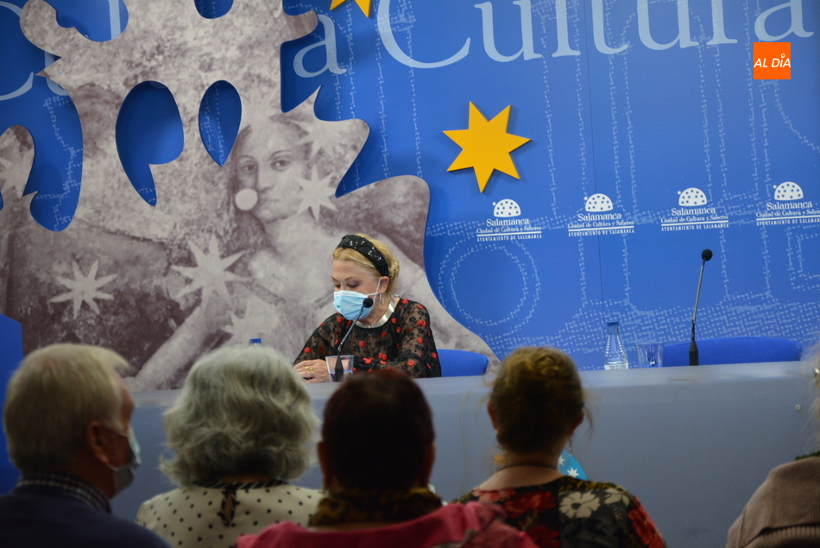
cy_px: 274
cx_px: 410
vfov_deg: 10.2
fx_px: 3077
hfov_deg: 15.2
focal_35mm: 135
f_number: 5.6
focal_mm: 90
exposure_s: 1/90
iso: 1100
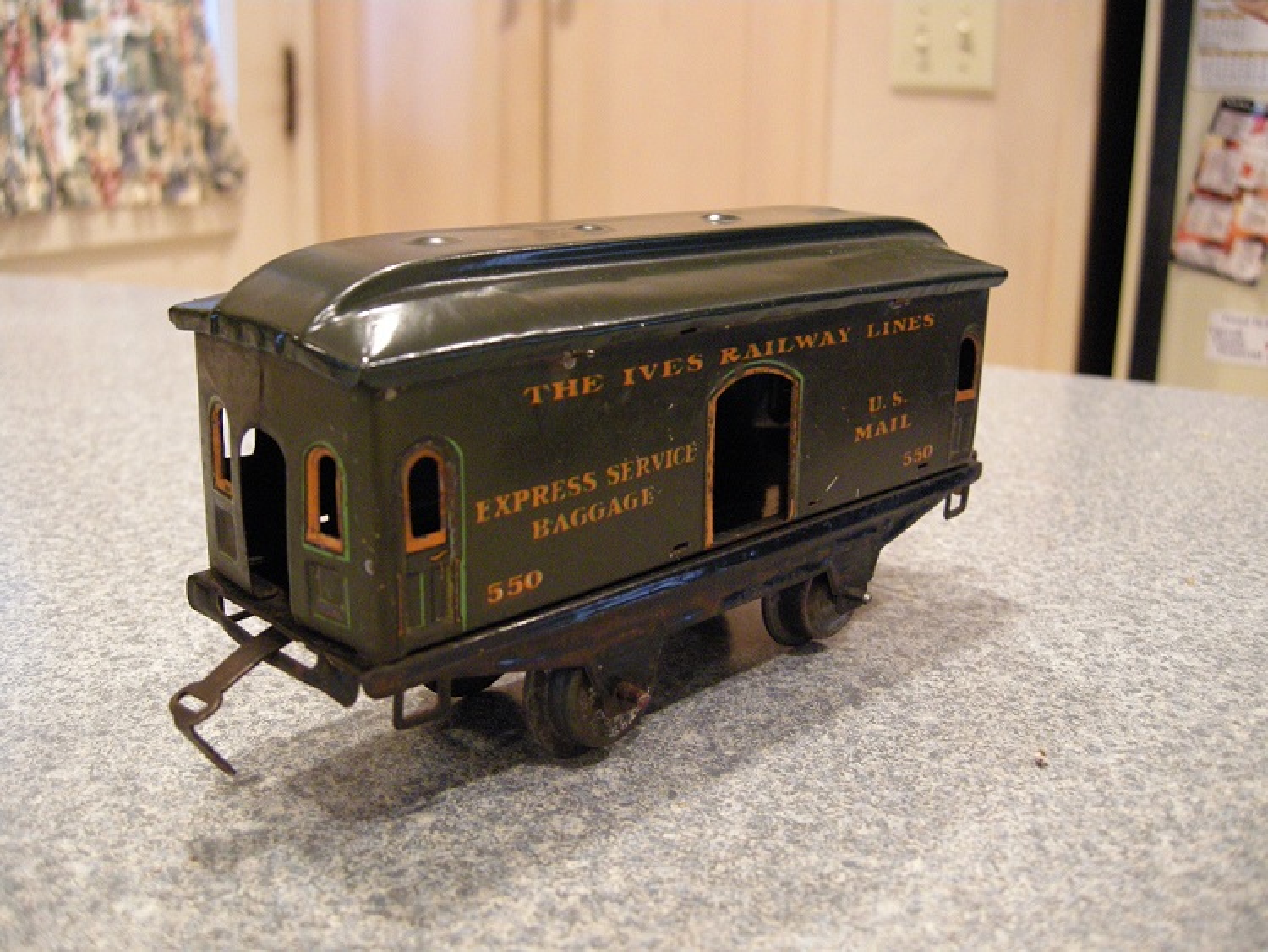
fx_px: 1282
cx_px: 634
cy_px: 476
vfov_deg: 40.7
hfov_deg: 52.6
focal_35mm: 35
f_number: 2.7
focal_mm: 7.5
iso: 400
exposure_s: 1/12
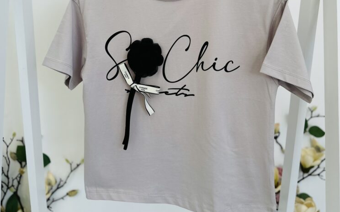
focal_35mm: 35
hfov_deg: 55.3
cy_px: 27
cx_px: 172
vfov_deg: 34.5
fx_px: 324
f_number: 1.78
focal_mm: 6.86
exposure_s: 1/134
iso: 64
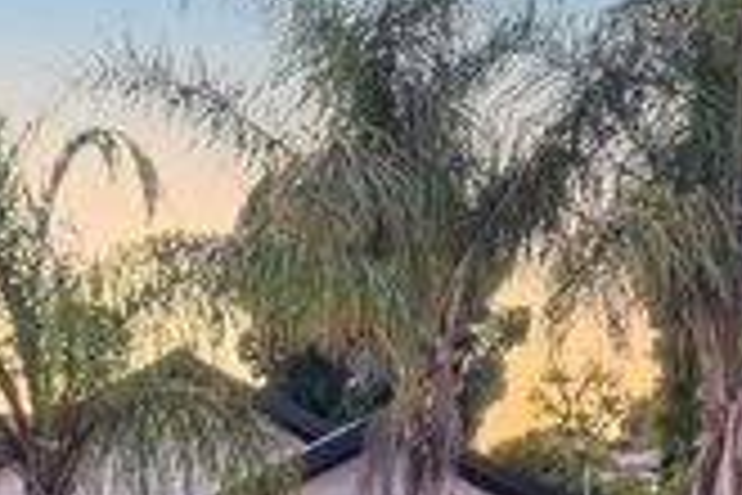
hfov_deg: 23.2
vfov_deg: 15.2
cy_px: 686
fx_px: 1752
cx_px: 63
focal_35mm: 85
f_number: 4
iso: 400
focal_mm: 10.26
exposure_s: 1/20
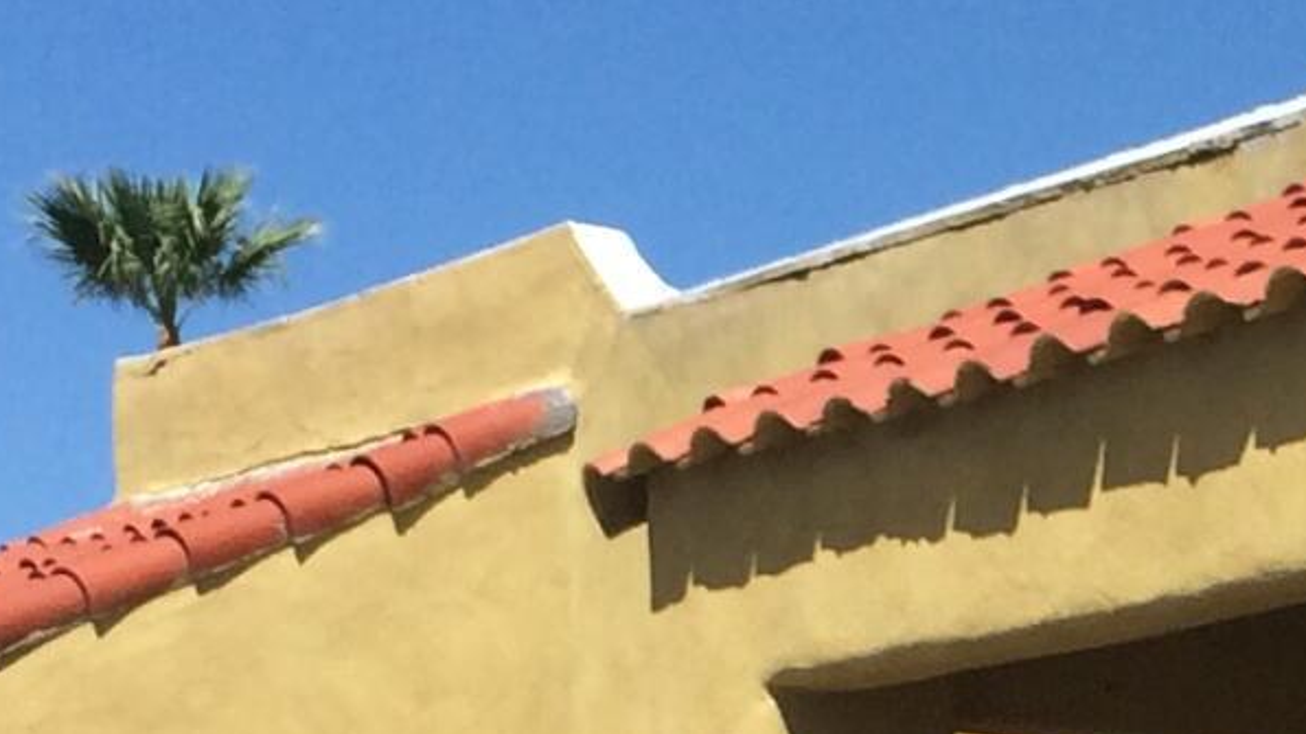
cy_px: 1196
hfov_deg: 13.0
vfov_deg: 7.5
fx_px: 5505
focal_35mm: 159
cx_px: 1821
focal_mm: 4.15
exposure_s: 1/3731
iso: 32
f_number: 2.2
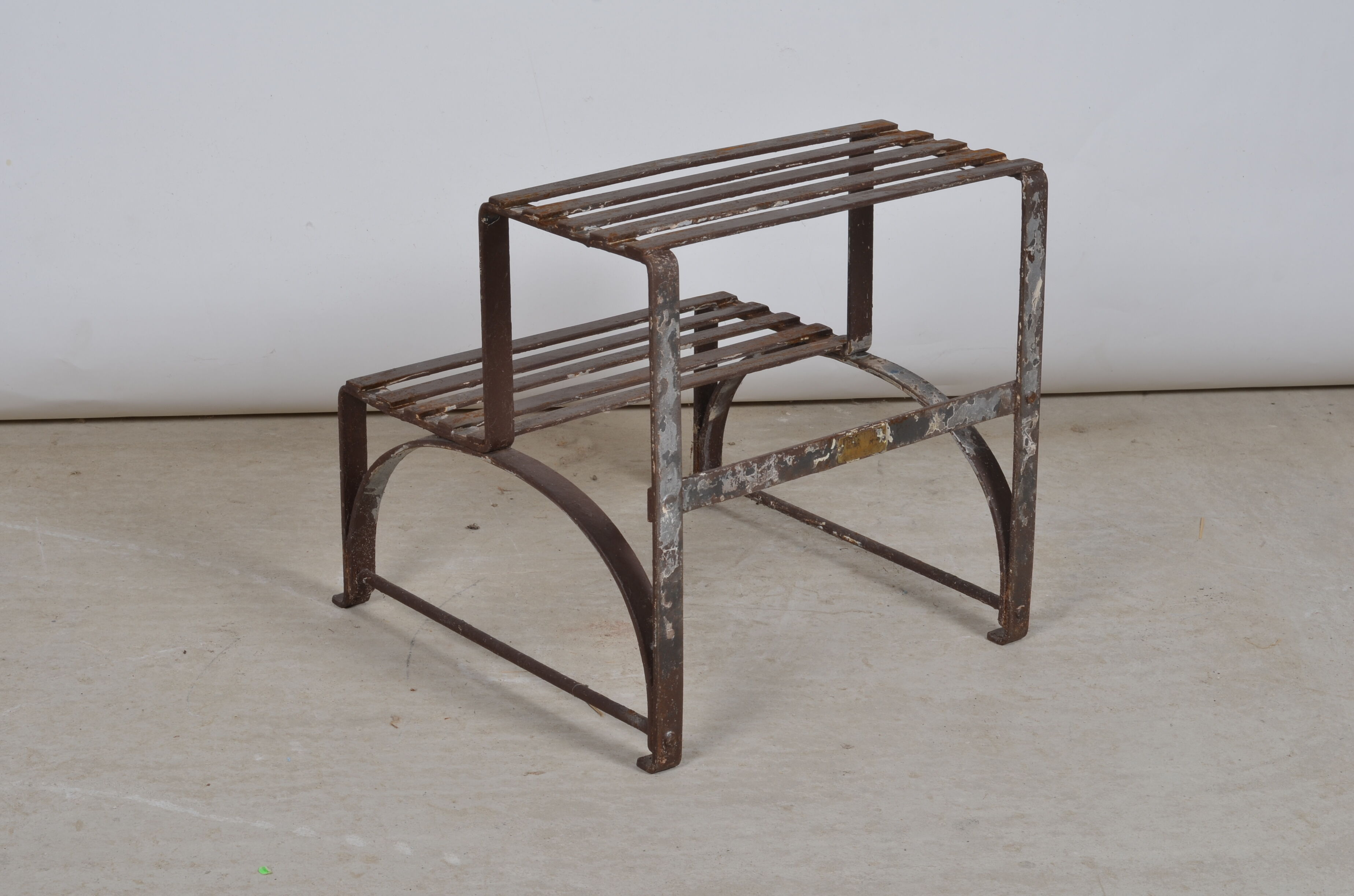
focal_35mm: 75
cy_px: 448
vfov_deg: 18.1
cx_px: 677
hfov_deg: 27.0
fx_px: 2815
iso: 100
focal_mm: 50
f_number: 14
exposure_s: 1/125
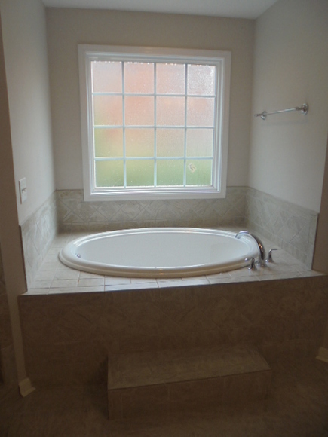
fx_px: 328
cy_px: 218
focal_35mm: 26
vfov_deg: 67.3
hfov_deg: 53.1
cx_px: 164
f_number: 3.5
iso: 100
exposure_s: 1/60
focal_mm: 4.6
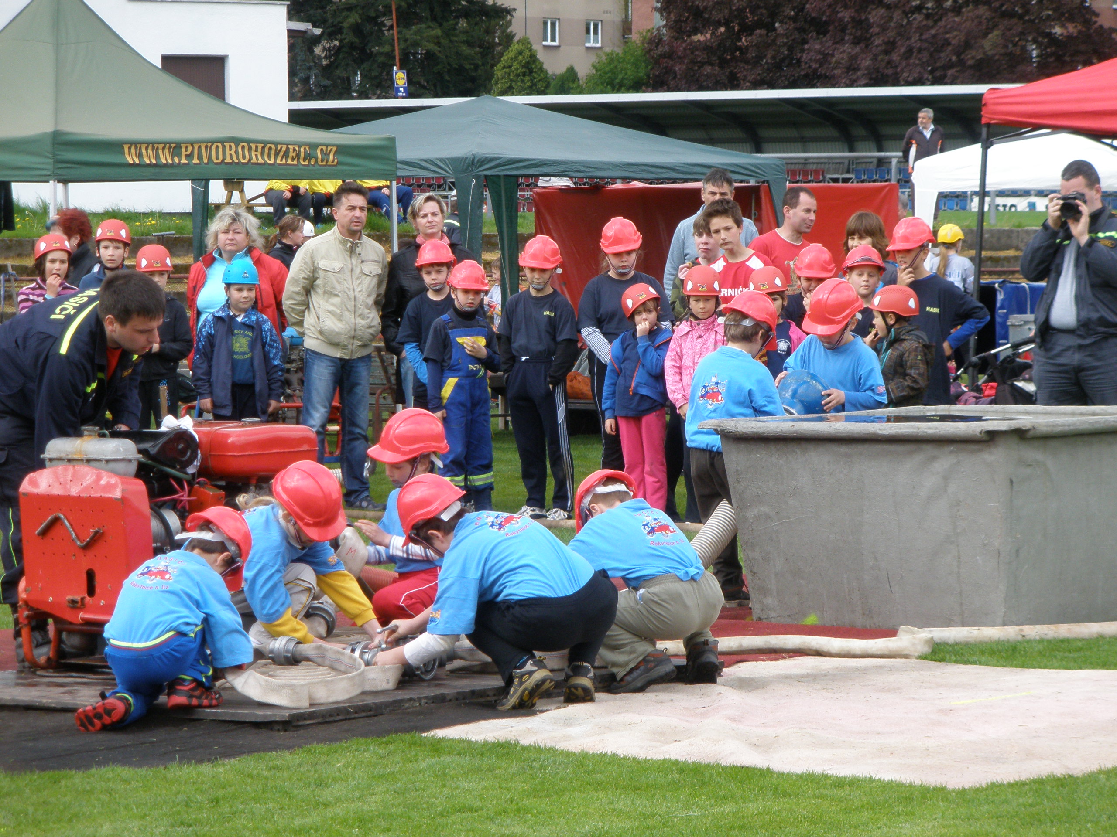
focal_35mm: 148
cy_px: 418
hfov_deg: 13.3
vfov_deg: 10.0
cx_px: 558
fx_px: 4776
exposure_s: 1/160
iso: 160
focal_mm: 25.8
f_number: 5.4
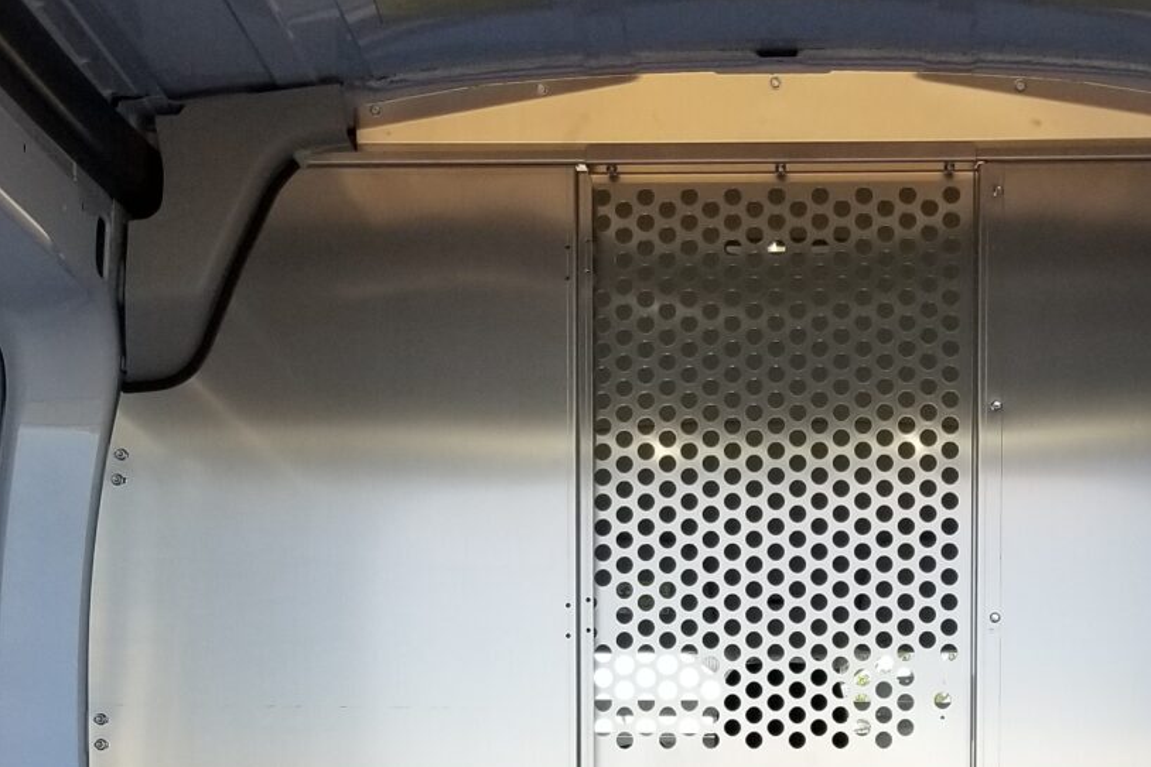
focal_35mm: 85
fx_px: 2718
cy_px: 1011
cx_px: 790
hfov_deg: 23.8
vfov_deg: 15.3
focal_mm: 4.25
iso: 50
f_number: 1.7
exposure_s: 1/728
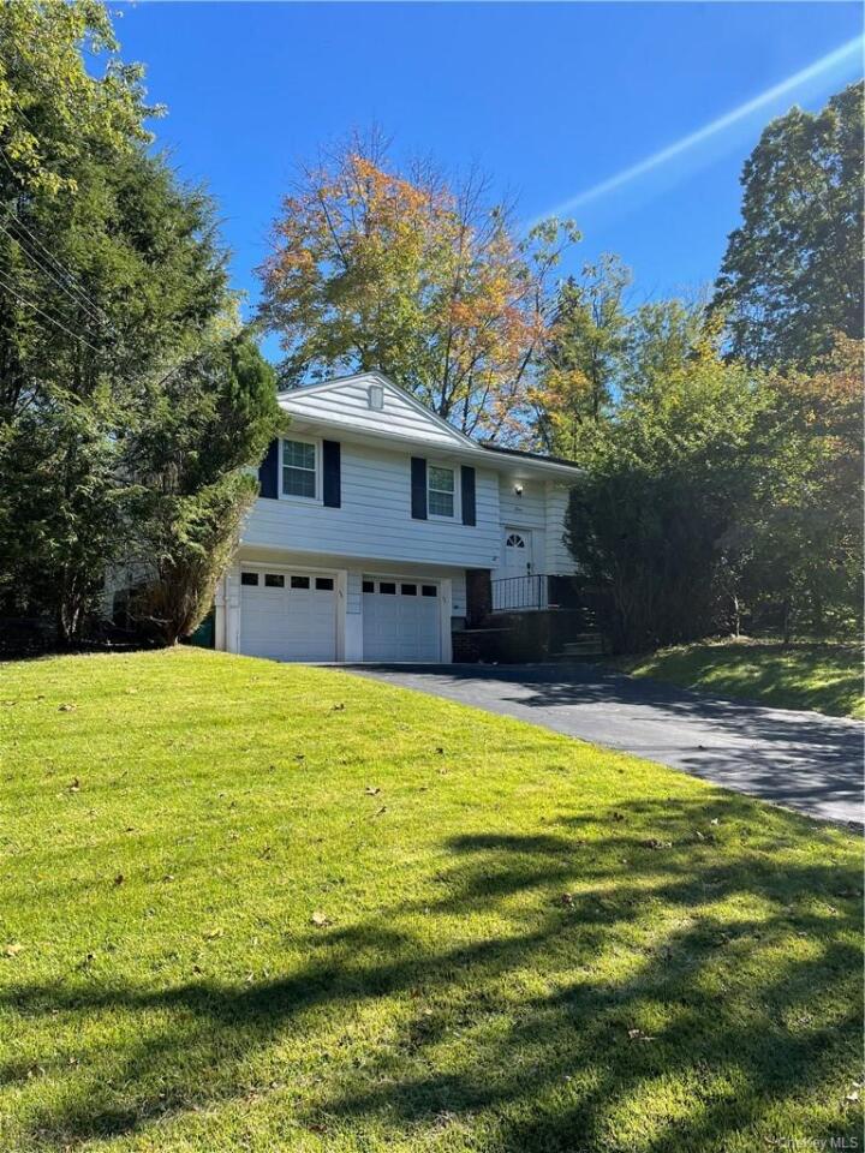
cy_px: 576
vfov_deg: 67.3
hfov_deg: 53.1
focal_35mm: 26
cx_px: 432
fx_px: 866
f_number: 1.6
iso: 32
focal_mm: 4.2
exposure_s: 1/1435
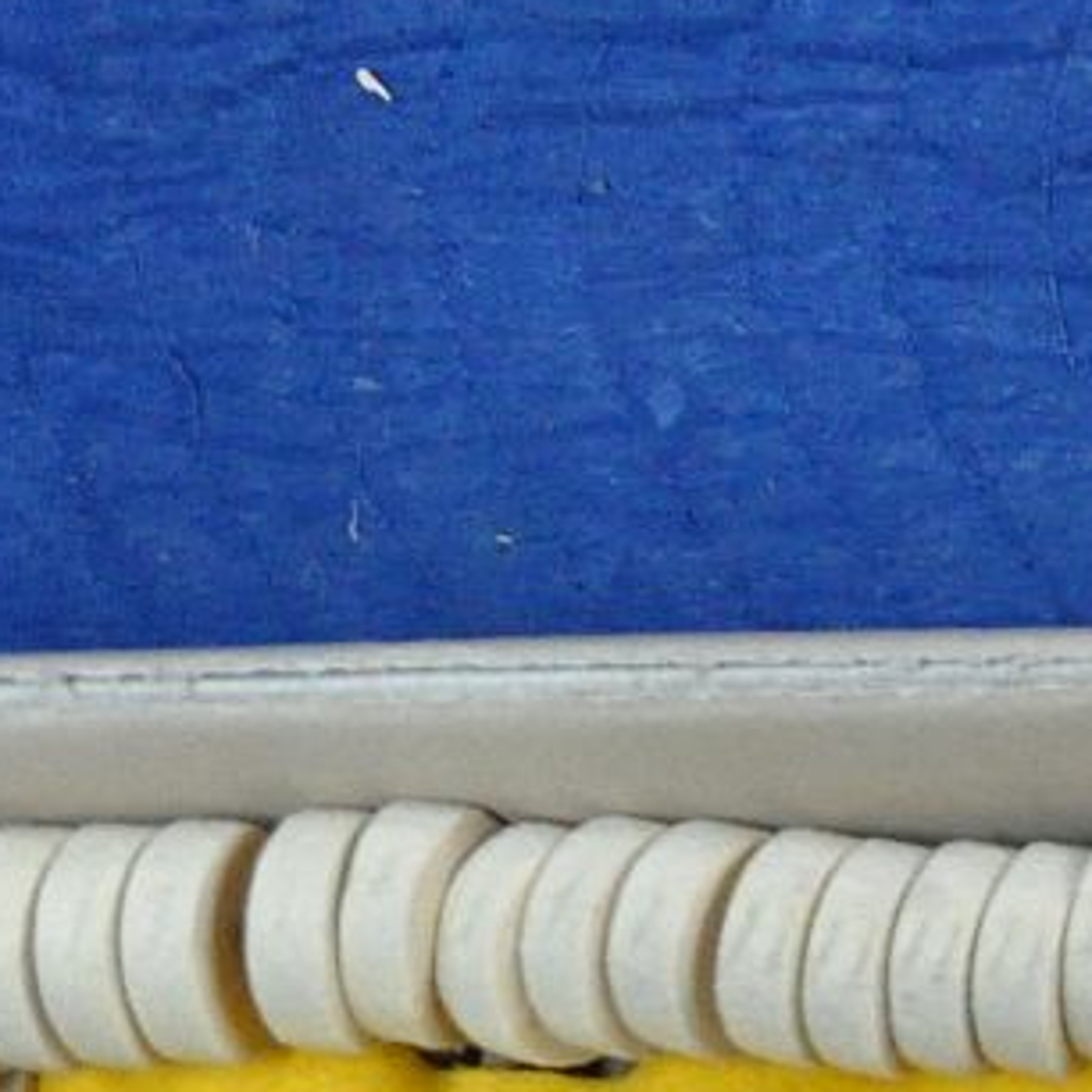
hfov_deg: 10.1
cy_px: 1185
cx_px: 2694
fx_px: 5354
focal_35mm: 150
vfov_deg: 11.5
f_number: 4
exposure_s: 1/40
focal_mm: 18
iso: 1600
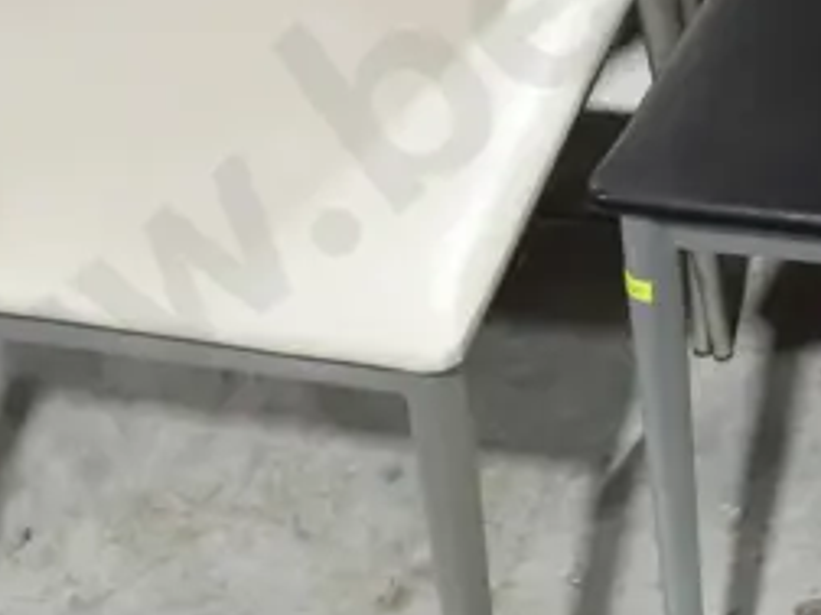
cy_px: -382
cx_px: 1065
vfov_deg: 12.2
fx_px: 2704
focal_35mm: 114
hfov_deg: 16.3
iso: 1250
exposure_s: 1/60
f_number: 4.5
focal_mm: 14
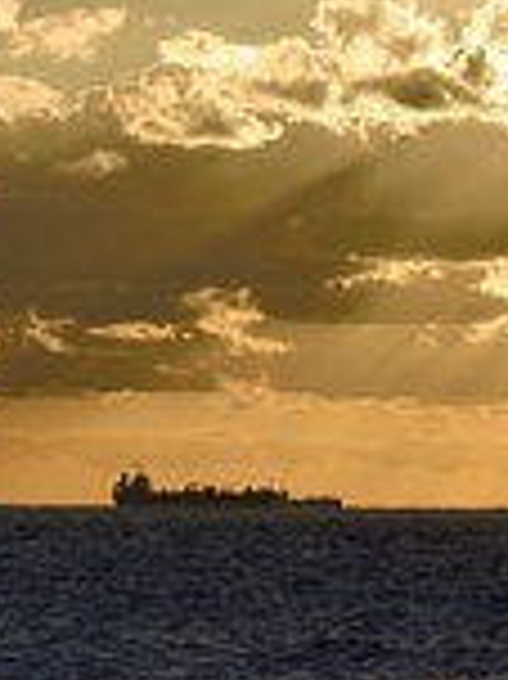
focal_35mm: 455
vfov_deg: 4.4
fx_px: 8916
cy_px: 77
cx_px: 593
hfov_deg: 3.3
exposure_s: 1/320
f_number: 18
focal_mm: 170
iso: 200
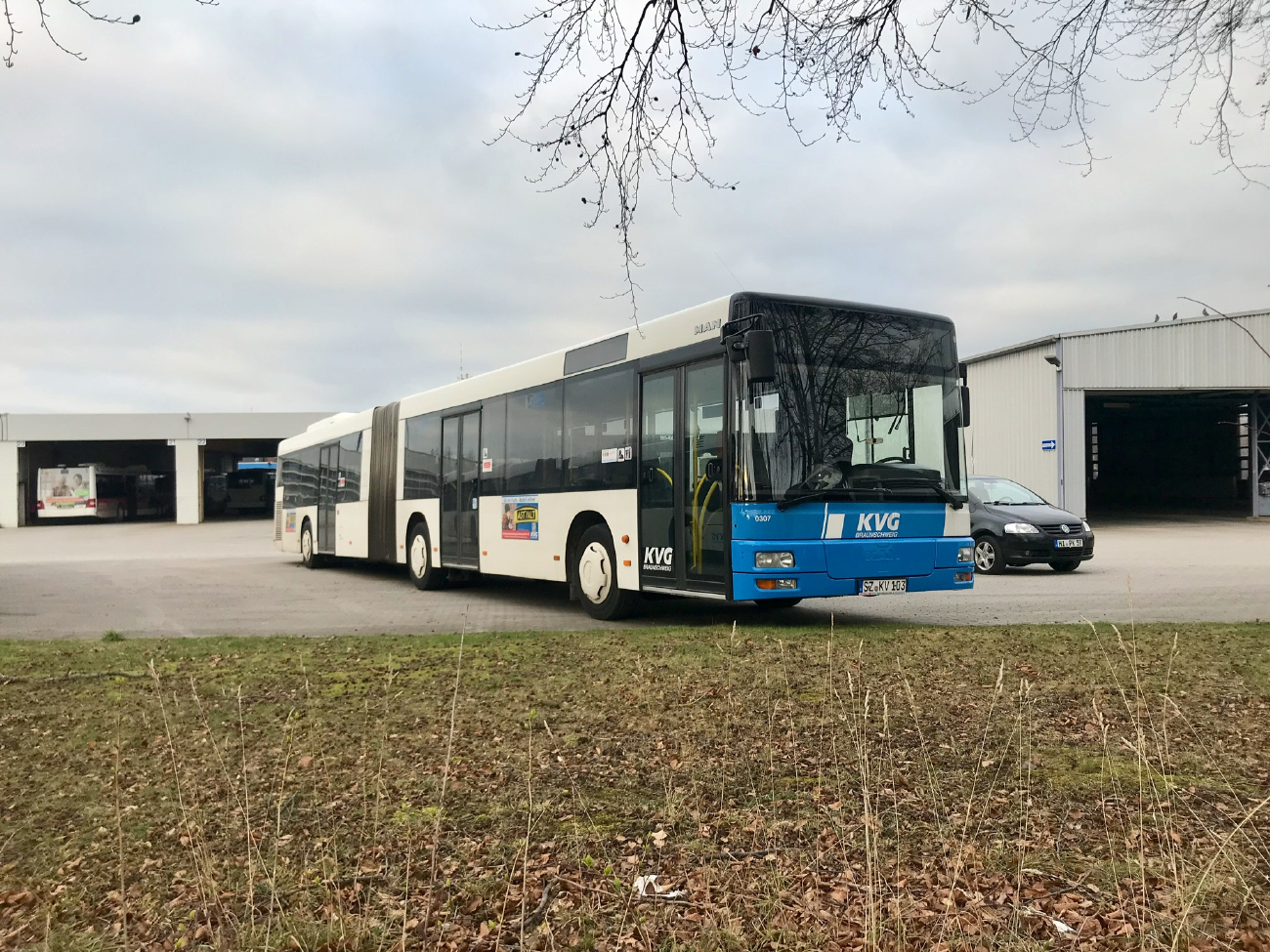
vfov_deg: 49.7
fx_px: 1027
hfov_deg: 63.4
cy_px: 476
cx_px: 635
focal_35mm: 28
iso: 20
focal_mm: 3.99
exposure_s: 1/255
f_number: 1.8
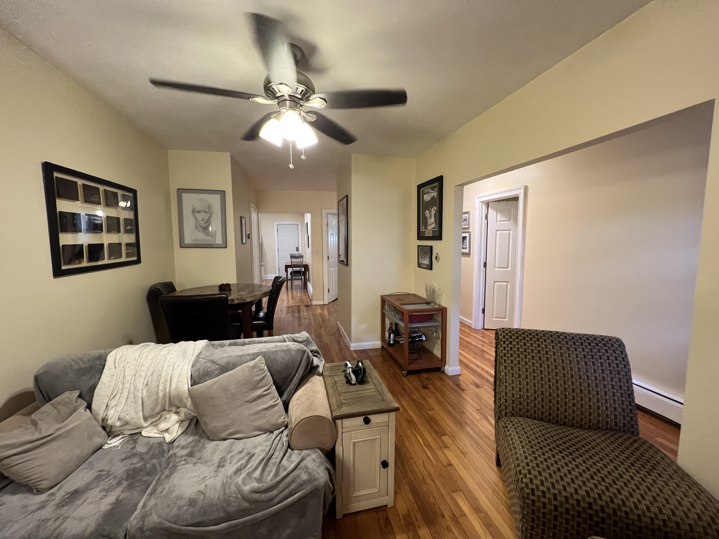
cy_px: 270
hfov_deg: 106.2
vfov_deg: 89.9
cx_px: 360
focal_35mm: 13
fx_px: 270
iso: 250
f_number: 1.8
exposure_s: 1/60
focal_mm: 1.57
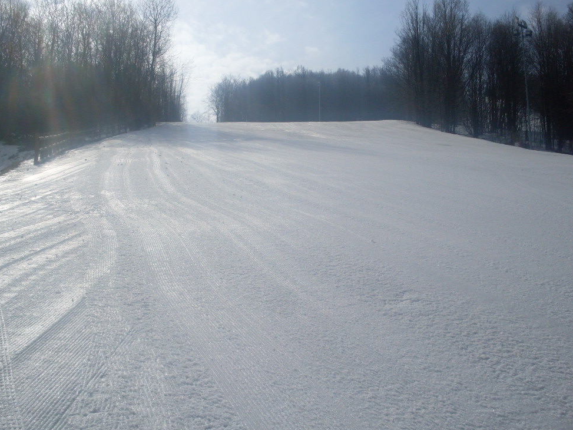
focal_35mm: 40
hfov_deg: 46.8
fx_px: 662
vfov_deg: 36.0
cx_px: 289
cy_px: 214
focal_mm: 6.3
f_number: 8.4
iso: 80
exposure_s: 1/750
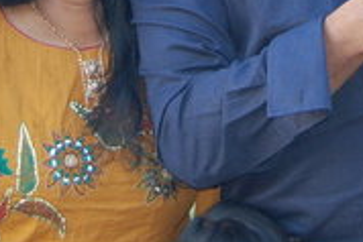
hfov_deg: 11.2
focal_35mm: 183
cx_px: 163
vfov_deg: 7.4
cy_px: -130
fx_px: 1847
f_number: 4.5
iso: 400
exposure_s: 1/60
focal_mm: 34
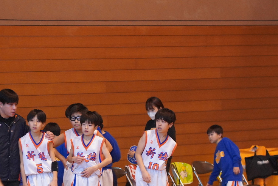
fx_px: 2479
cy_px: 140
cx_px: 135
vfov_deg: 4.3
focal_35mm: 321
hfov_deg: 6.4
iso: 10000
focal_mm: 200
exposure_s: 1/250
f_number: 4
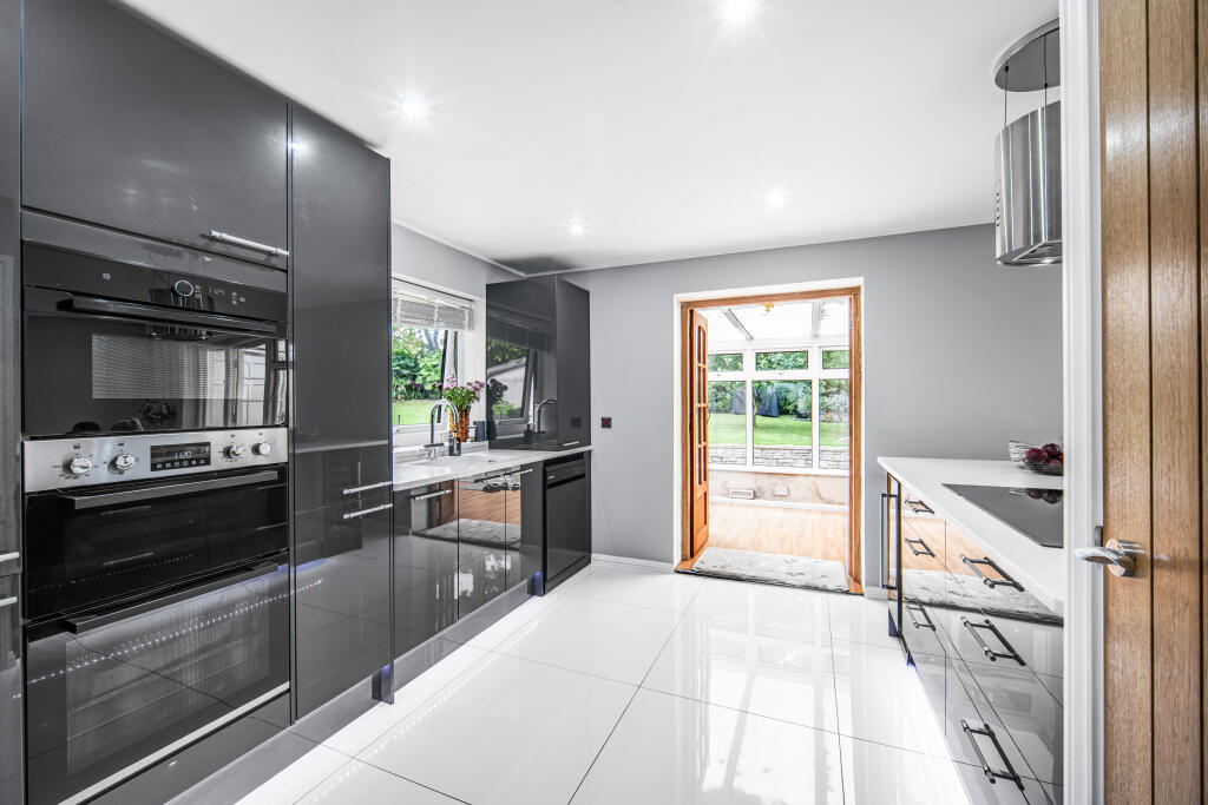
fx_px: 604
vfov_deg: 67.4
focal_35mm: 18
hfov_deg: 90.0
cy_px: 402
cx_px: 604
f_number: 8
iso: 80
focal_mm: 18
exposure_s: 1/3
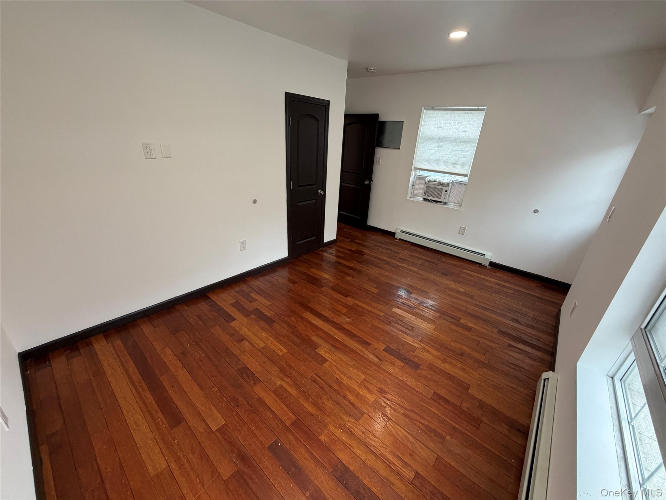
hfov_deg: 102.1
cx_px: 333
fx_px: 269
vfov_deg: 85.7
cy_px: 250
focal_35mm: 14
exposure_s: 1/120
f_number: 2.2
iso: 250
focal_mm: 2.22
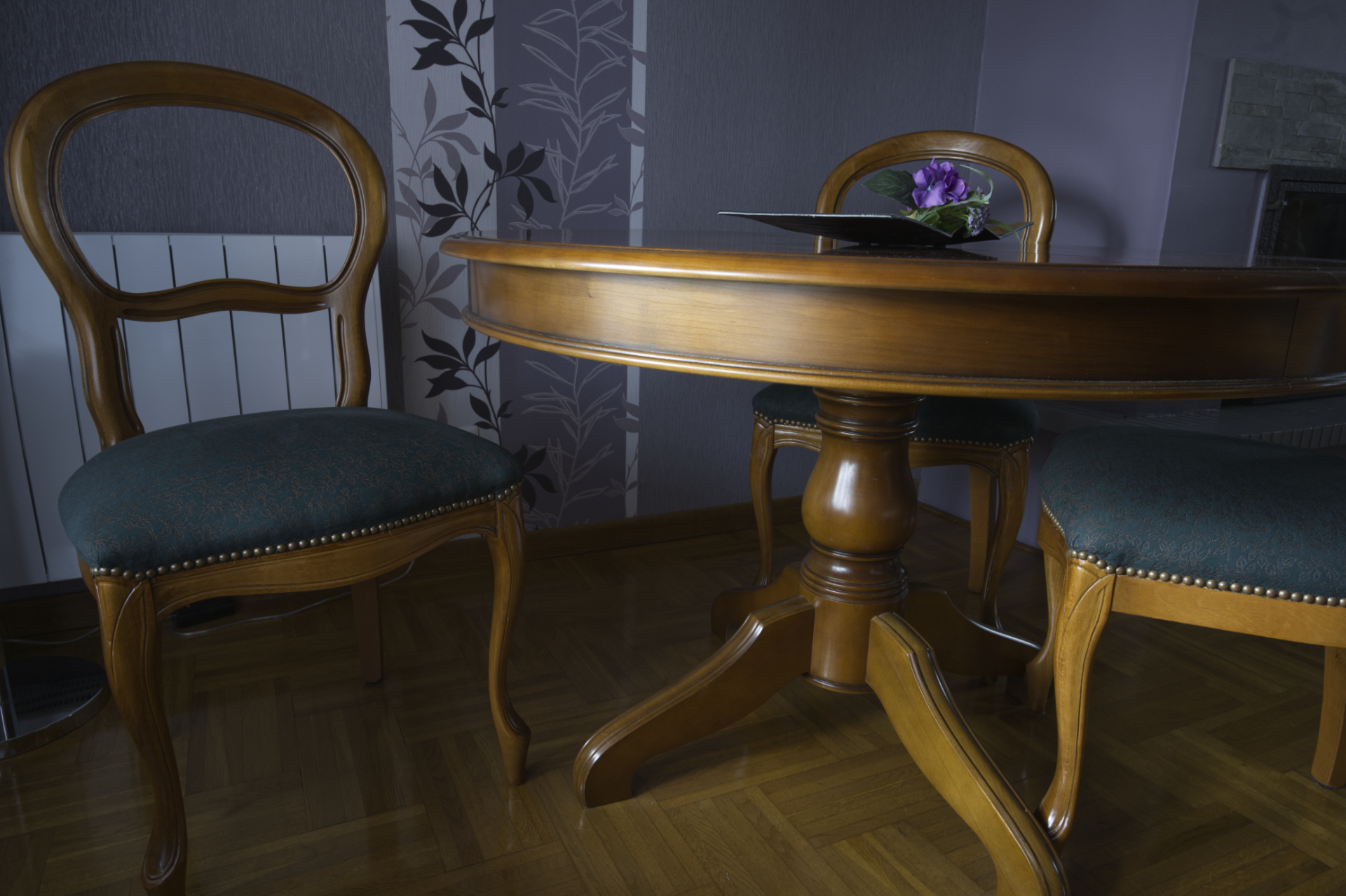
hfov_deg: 73.8
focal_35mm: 24
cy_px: 448
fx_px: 897
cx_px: 673
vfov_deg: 53.1
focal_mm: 24
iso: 400
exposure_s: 1/10
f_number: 9
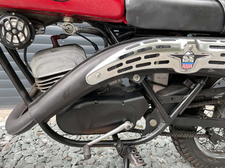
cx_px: 112
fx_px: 169
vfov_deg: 53.1
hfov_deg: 67.3
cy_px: 84
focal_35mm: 26
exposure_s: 1/121
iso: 100
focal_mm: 4.2
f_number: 1.6
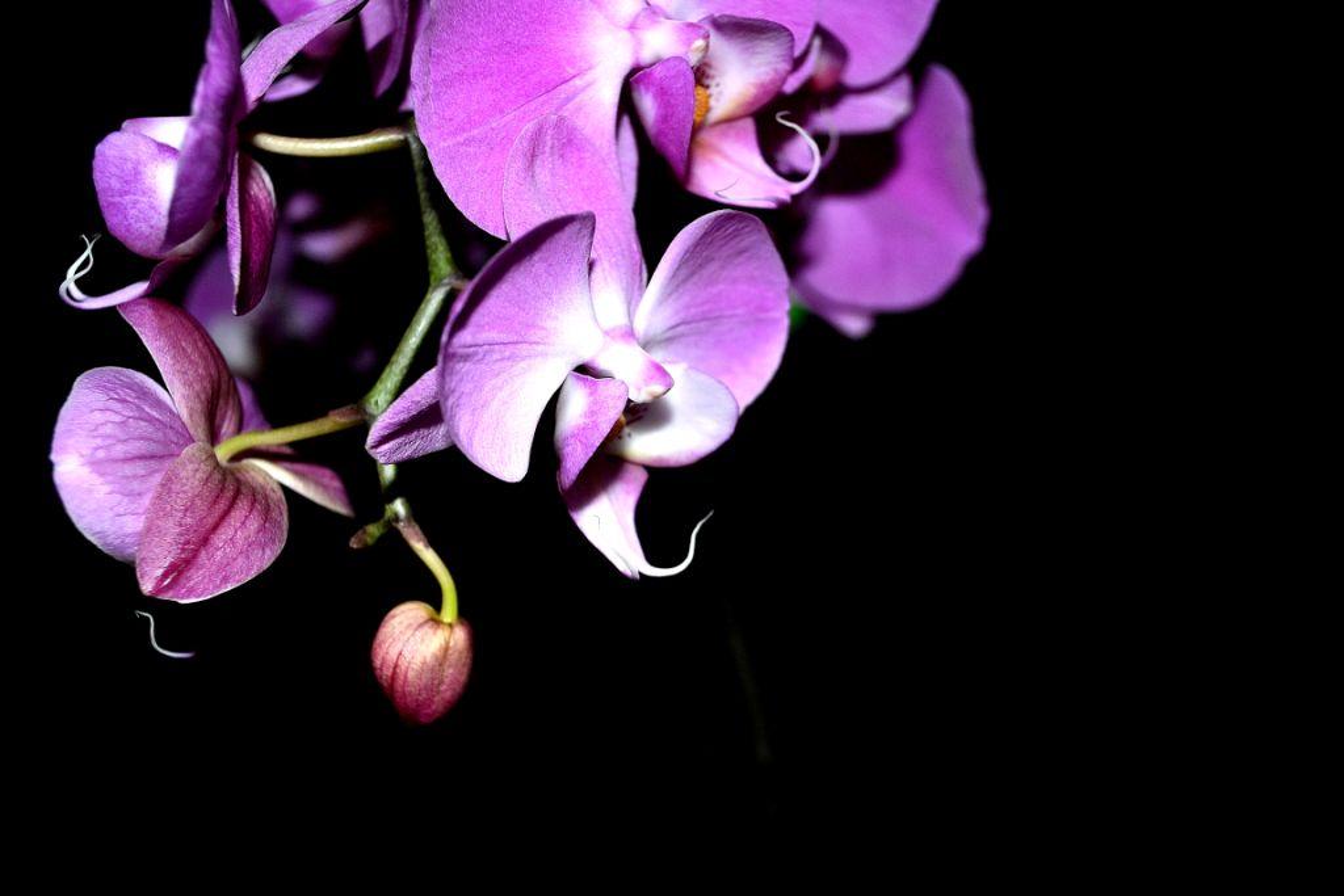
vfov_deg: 36.9
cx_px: 672
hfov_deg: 53.1
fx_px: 1344
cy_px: 448
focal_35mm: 36
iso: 180
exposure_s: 1/60
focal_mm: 24
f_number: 4
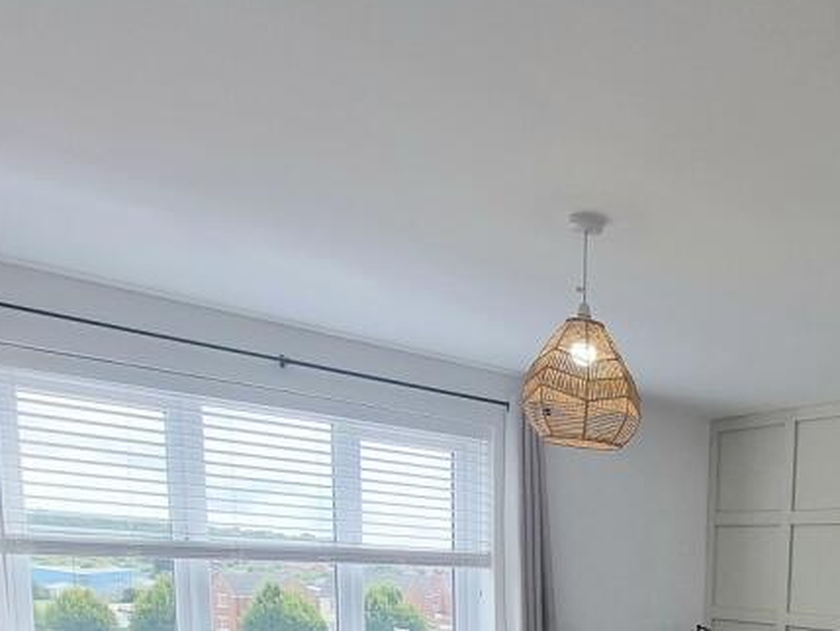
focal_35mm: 31
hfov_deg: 50.4
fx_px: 752
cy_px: 666
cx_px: 785
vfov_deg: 38.8
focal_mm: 2.2
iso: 50
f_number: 2.2
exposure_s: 1/185
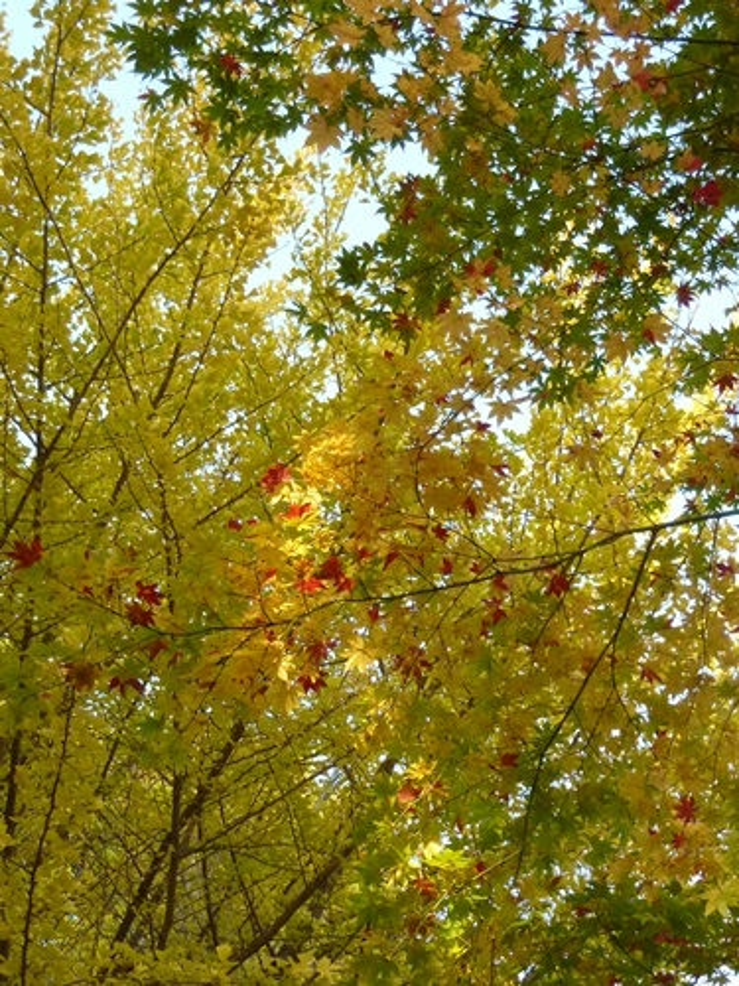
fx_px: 1765
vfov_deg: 31.2
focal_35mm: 62
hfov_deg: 23.7
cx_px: 370
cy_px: 493
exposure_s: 1/320
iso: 400
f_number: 3.8
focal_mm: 8.5
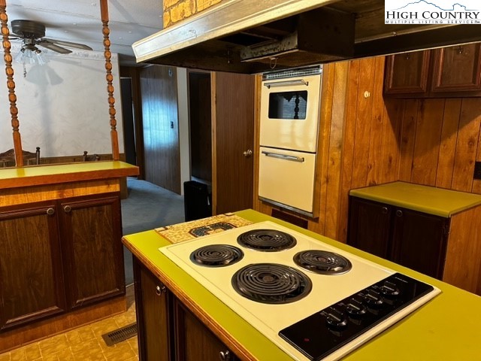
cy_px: 180
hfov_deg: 71.6
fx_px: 333
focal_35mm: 24
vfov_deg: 56.8
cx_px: 240
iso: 640
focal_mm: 6.86
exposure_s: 1/60
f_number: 1.78
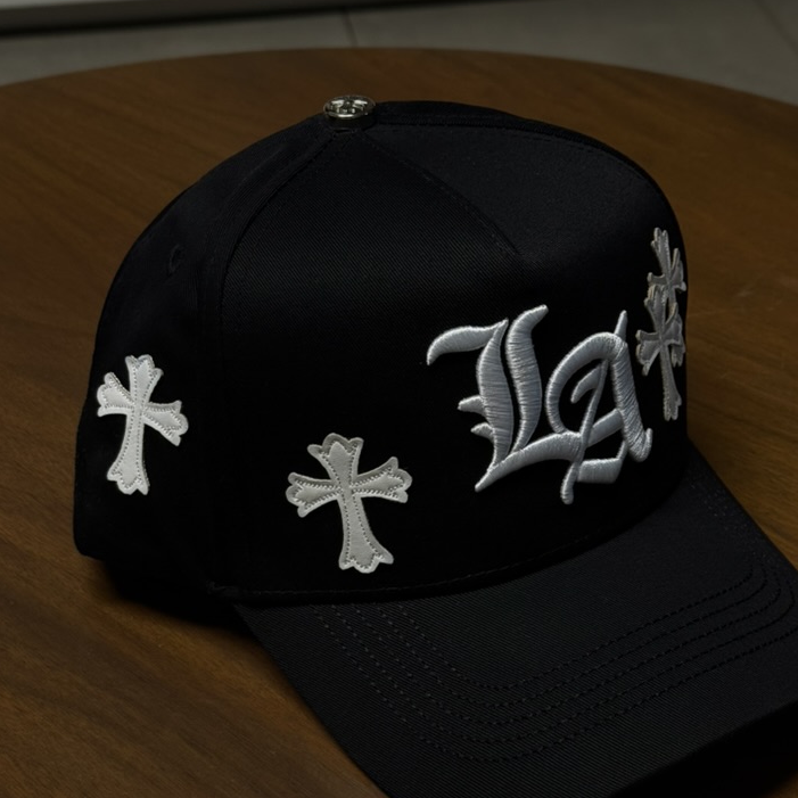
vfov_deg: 27.5
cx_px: 416
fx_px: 1617
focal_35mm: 62
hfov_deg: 27.7
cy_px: 534
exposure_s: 1/60
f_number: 1.78
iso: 200
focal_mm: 6.76
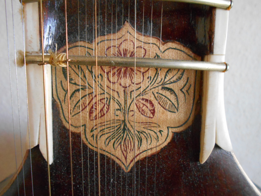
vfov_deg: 46.8
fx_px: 226
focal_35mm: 30
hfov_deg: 60.0
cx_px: 130
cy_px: 98
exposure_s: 1/40
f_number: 3.4
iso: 800
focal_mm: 5.1
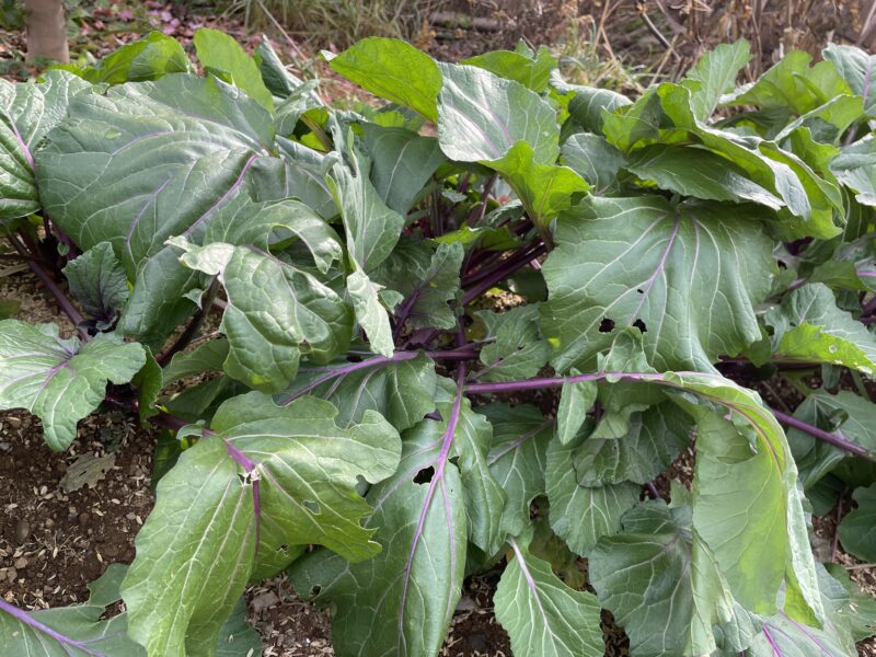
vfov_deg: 53.1
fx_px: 658
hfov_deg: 67.3
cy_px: 328
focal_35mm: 26
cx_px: 438
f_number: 1.6
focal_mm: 4.2
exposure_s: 1/384
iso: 32
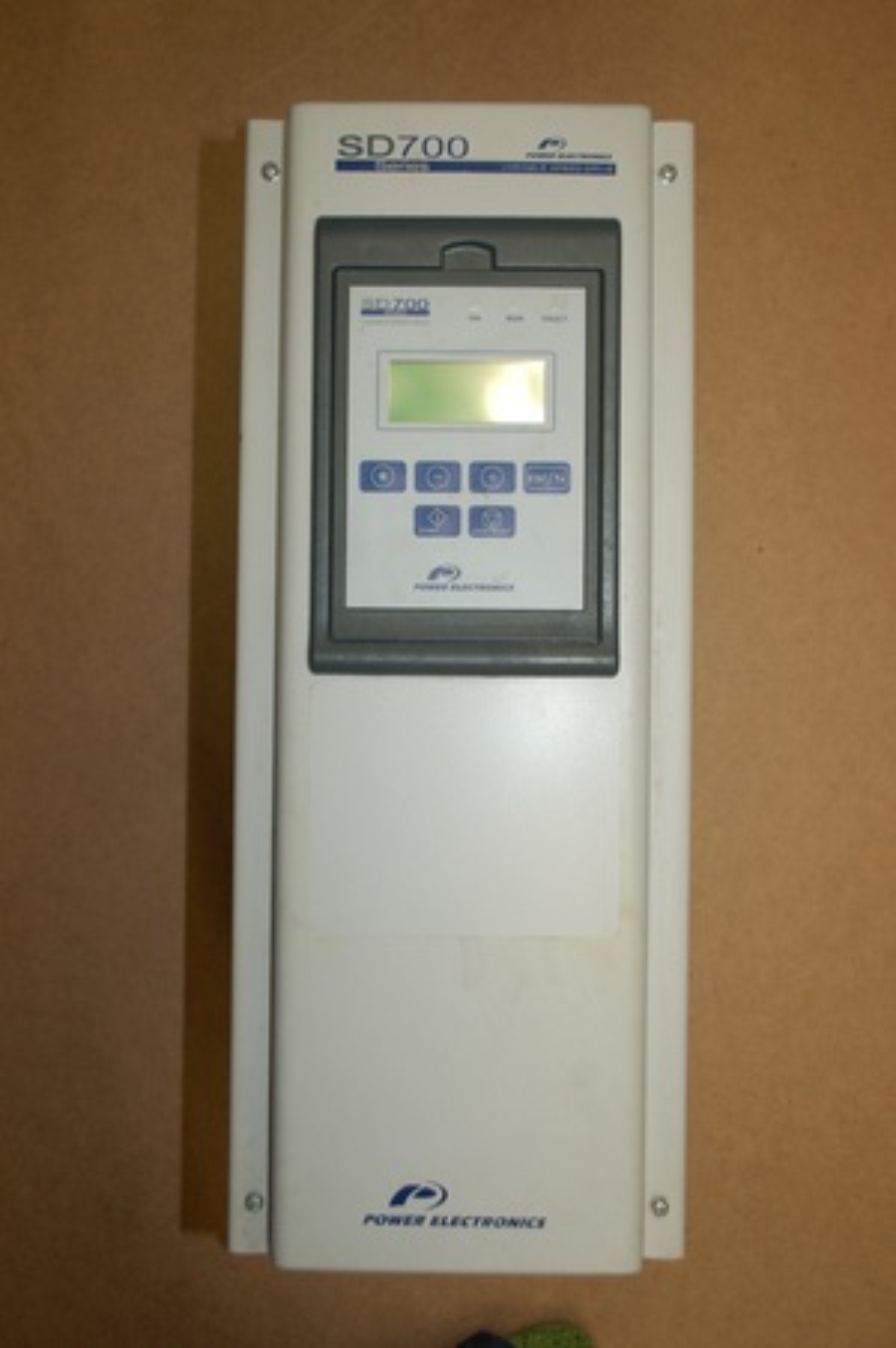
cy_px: 674
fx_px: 1346
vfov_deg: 53.2
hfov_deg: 36.8
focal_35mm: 36
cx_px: 448
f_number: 4.2
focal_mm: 24
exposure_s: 1/60
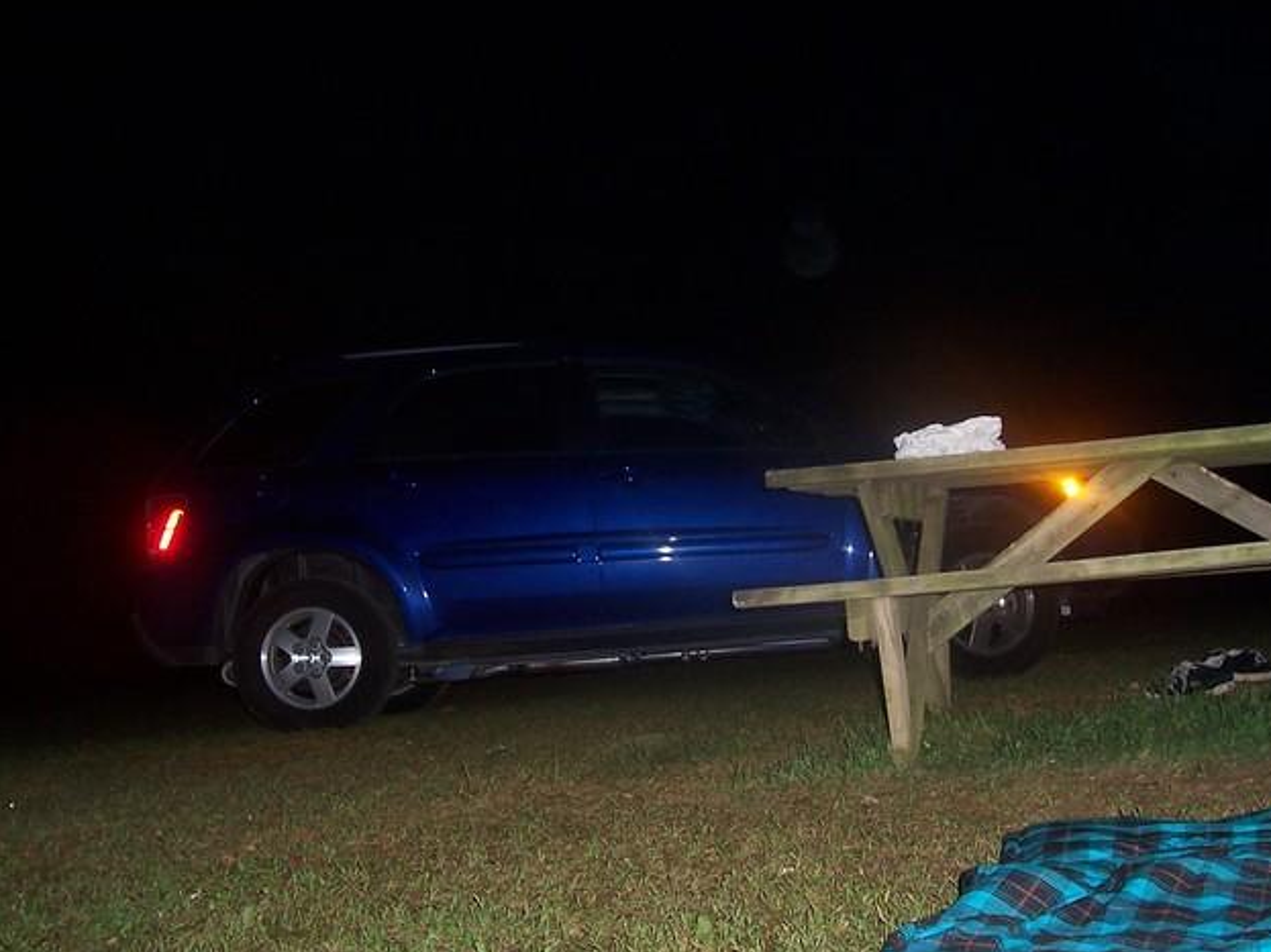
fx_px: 1395
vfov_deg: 37.7
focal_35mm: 38
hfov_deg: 49.0
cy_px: 467
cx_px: 649
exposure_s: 1/60
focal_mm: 5.6
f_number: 2.8
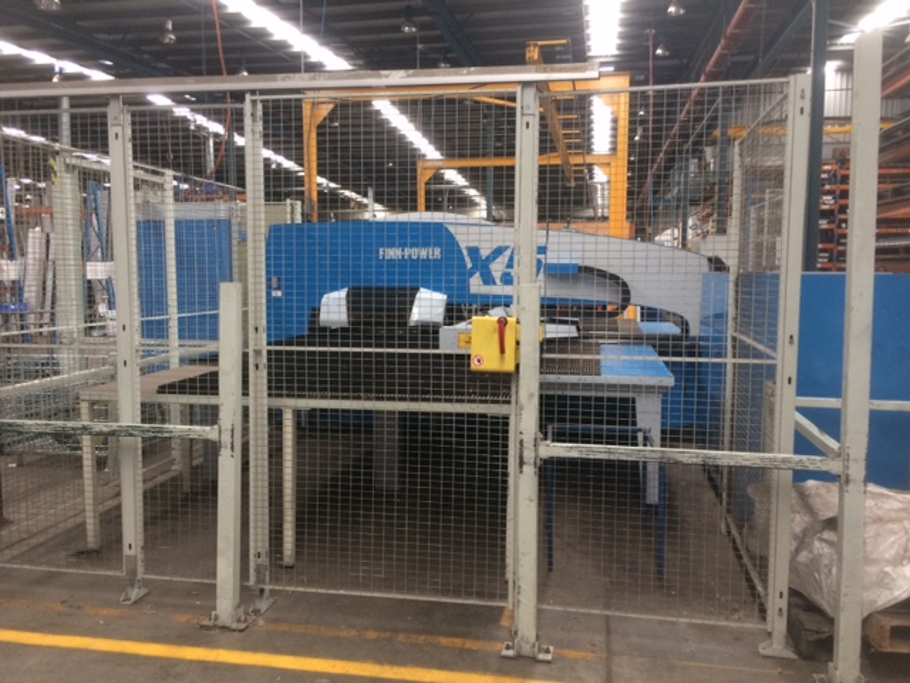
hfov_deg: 61.7
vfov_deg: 48.2
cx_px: 455
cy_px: 342
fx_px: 762
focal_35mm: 29
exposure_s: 1/33
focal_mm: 4.15
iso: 200
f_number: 2.2
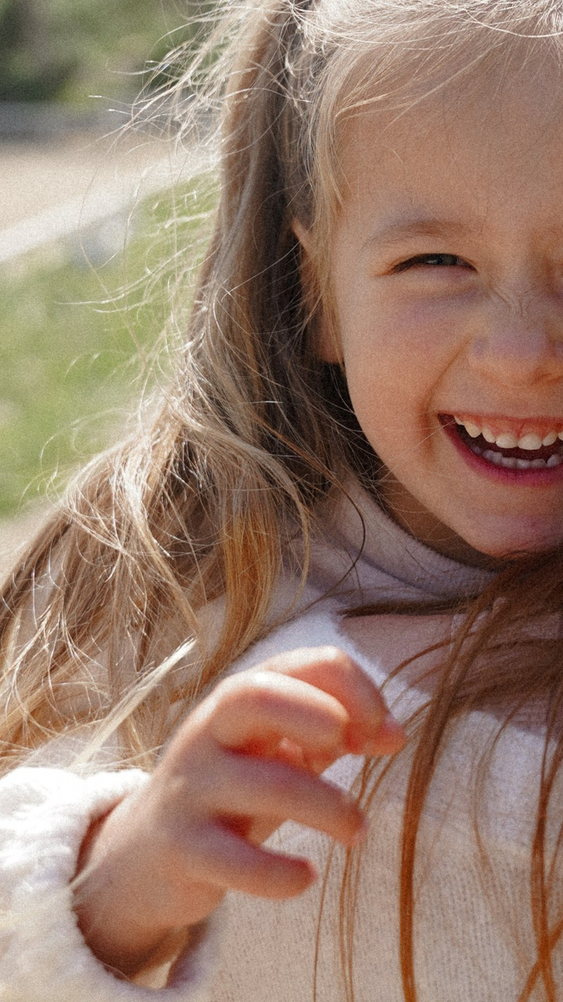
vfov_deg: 28.4
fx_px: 1923
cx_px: 518
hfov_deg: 16.4
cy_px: 169
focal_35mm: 72
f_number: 2.8
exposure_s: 1/1600
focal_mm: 26.9
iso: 160
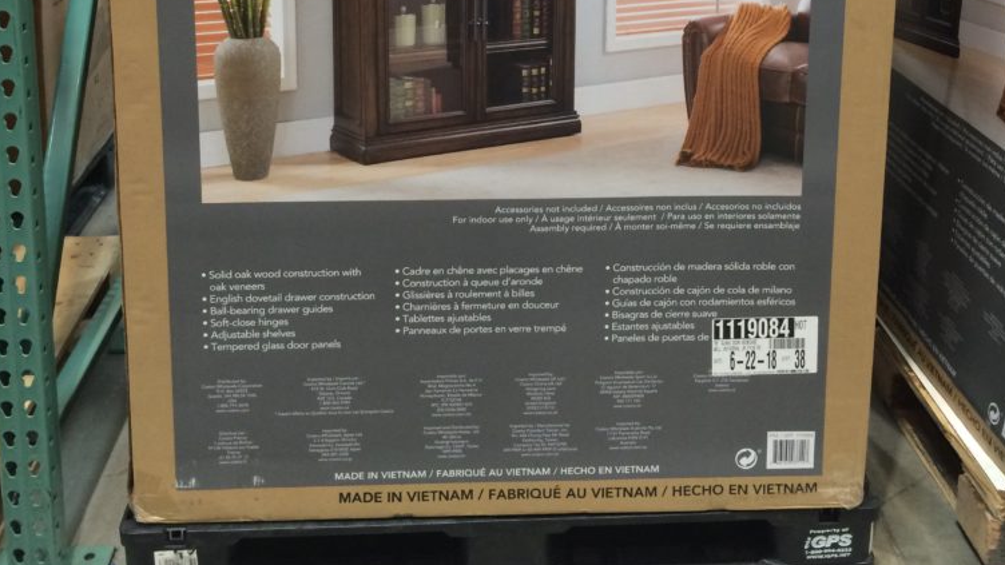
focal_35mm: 43
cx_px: 509
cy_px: -84
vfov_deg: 25.3
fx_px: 1146
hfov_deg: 47.4
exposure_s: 1/30
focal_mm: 4.15
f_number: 2.2
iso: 100
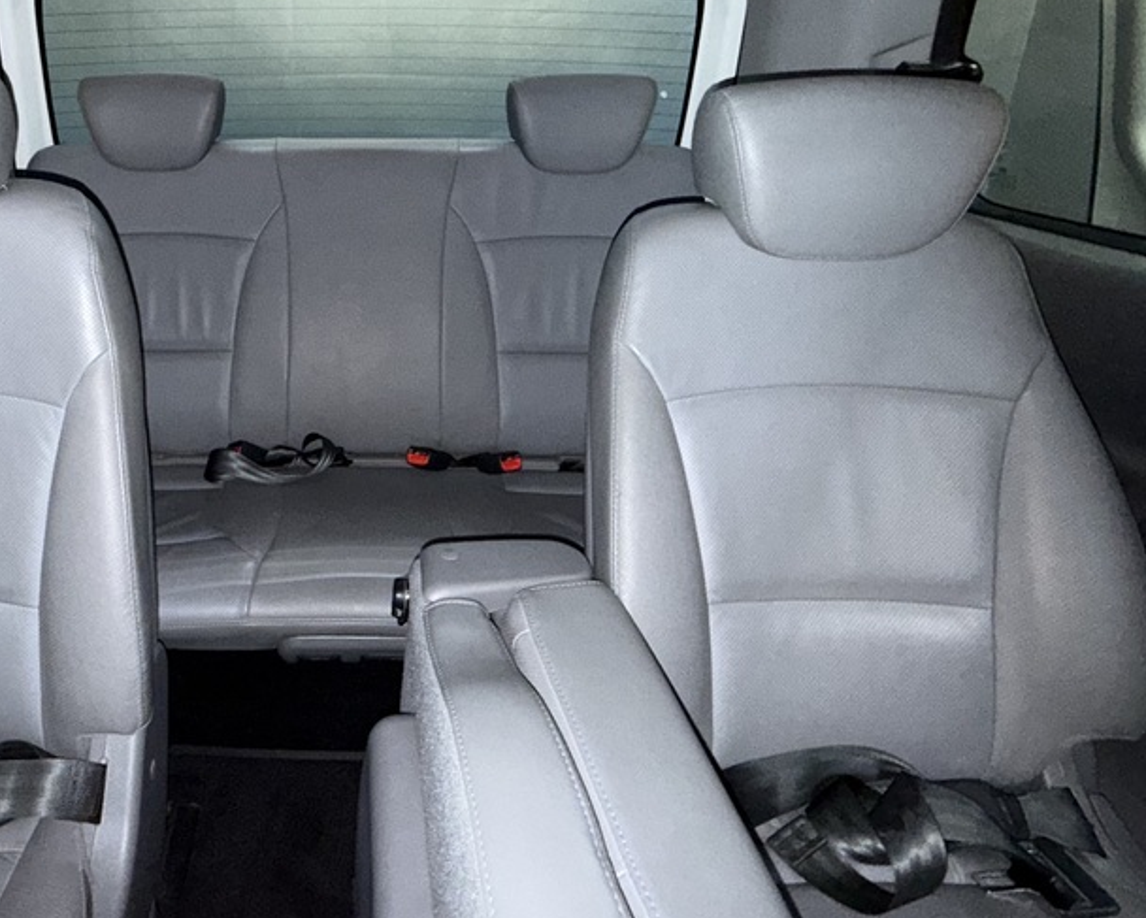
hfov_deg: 69.6
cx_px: 347
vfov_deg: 59.8
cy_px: 326
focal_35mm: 23
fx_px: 780
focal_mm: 2.22
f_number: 2.2
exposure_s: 1/31
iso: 160
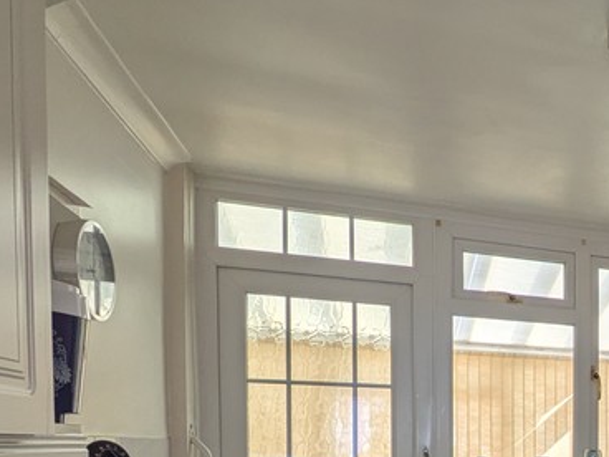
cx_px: 683
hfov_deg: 38.7
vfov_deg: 33.2
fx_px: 686
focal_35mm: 39
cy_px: 473
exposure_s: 1/149
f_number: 2.2
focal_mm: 1.83
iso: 46
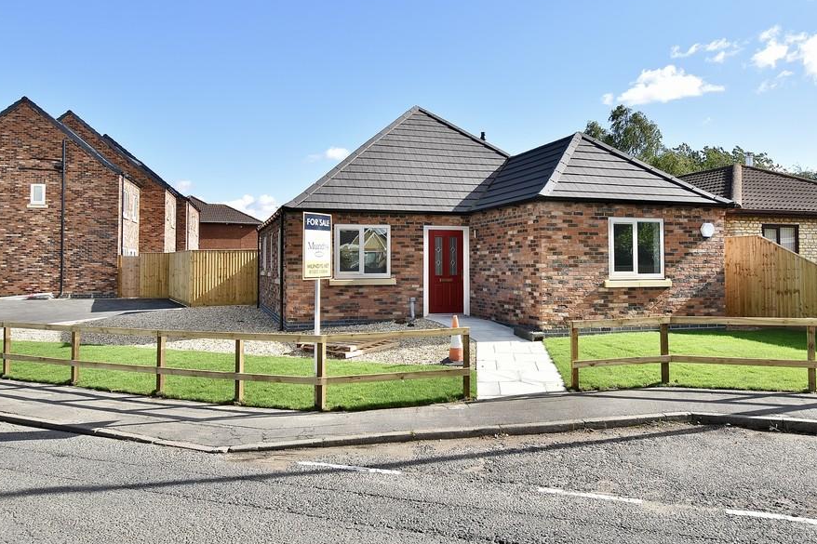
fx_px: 635
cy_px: 243
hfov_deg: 65.4
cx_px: 435
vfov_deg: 46.3
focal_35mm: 28
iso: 200
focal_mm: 16
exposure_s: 1/250
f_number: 8
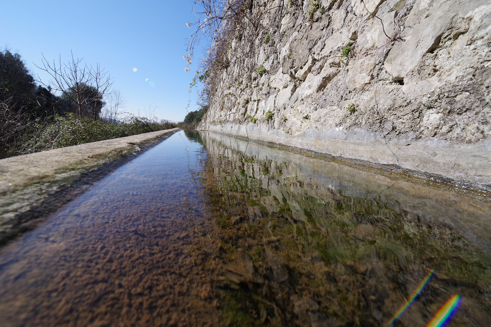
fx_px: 205
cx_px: 246
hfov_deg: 100.4
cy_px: 164
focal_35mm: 15
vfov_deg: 77.4
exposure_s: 1/200
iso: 200
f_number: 10
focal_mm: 15
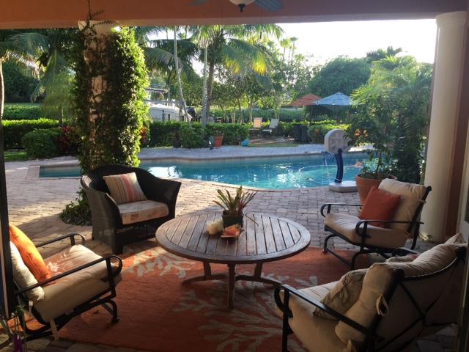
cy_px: 176
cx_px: 234
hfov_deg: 61.7
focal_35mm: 29
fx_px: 393
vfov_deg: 48.2
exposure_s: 1/199
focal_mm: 4.15
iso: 32
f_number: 2.2
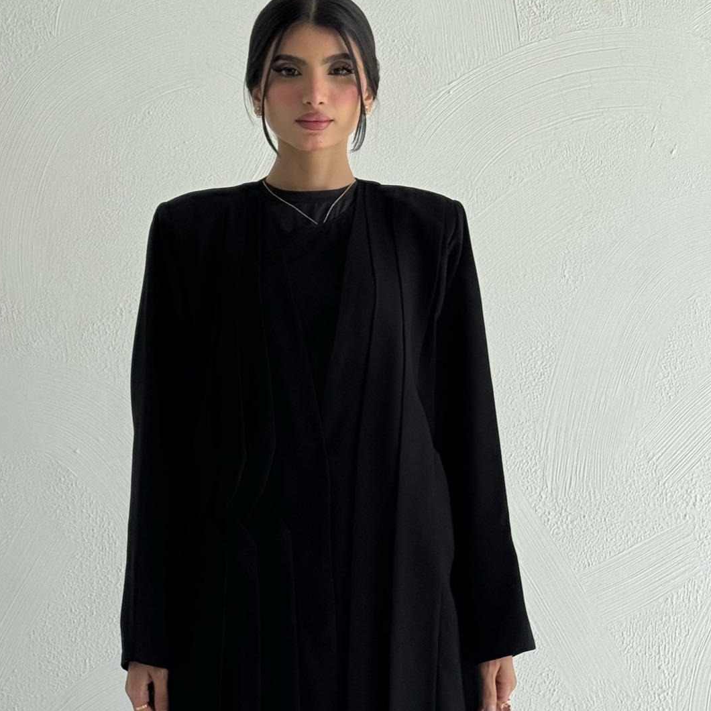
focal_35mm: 64
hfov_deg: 26.9
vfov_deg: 26.6
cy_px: 518
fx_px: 1487
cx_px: 318
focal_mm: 6.76
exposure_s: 1/1984
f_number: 1.78
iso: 64
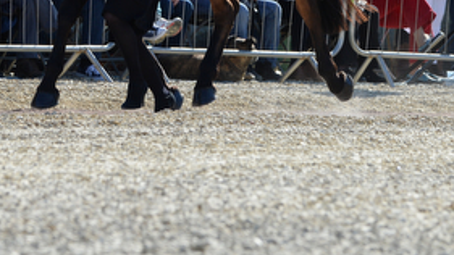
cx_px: 161
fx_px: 4177
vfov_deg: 3.5
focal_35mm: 347
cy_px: -61
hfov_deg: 6.2
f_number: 6.3
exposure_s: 1/1600
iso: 640
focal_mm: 155
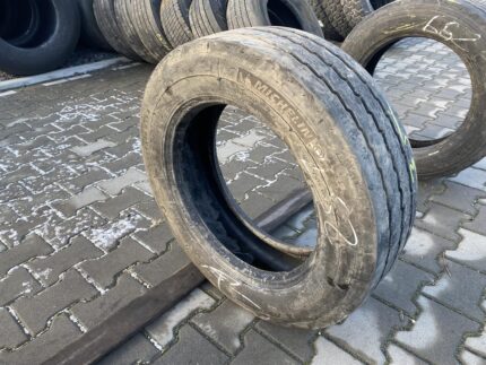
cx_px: 243
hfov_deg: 67.3
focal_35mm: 26
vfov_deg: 53.1
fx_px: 365
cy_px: 182
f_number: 1.8
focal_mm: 4.25
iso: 32
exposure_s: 1/134
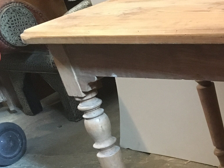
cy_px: 112
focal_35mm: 76
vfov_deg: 19.3
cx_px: 274
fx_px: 492
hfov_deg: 23.3
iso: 320
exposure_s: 1/17
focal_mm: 4.15
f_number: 2.2
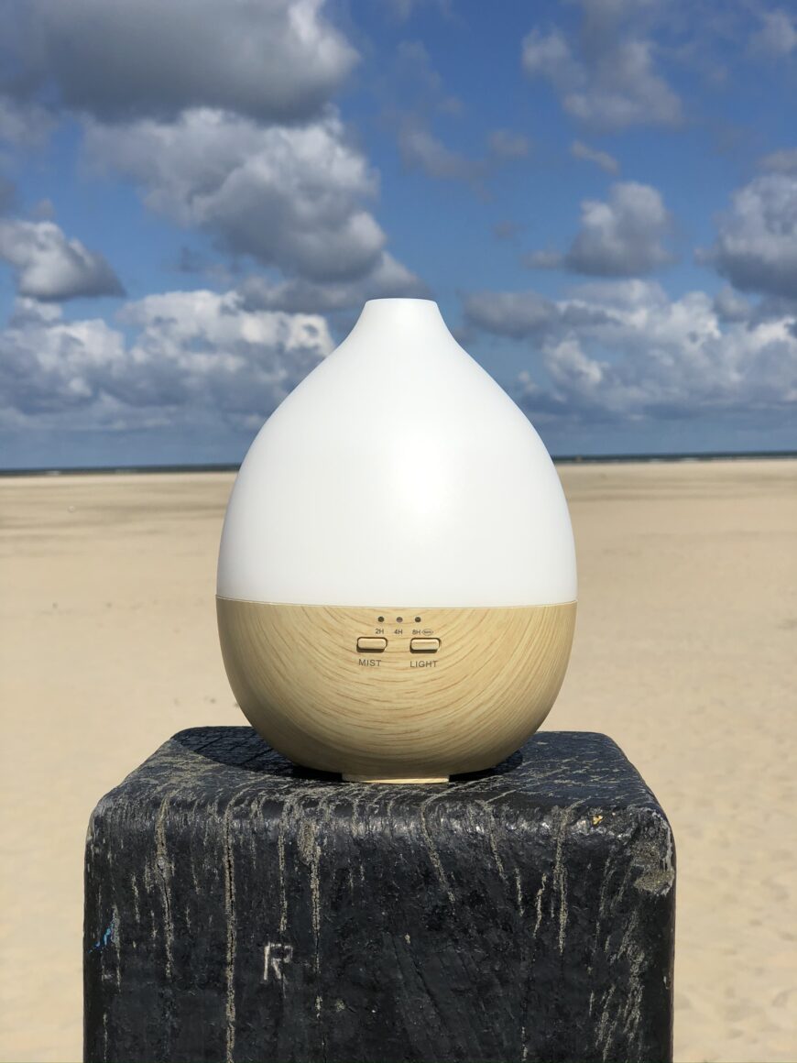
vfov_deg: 33.8
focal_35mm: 57
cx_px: 398
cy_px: 532
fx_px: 1750
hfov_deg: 25.7
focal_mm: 6.6
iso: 20
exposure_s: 1/2288
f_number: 2.8
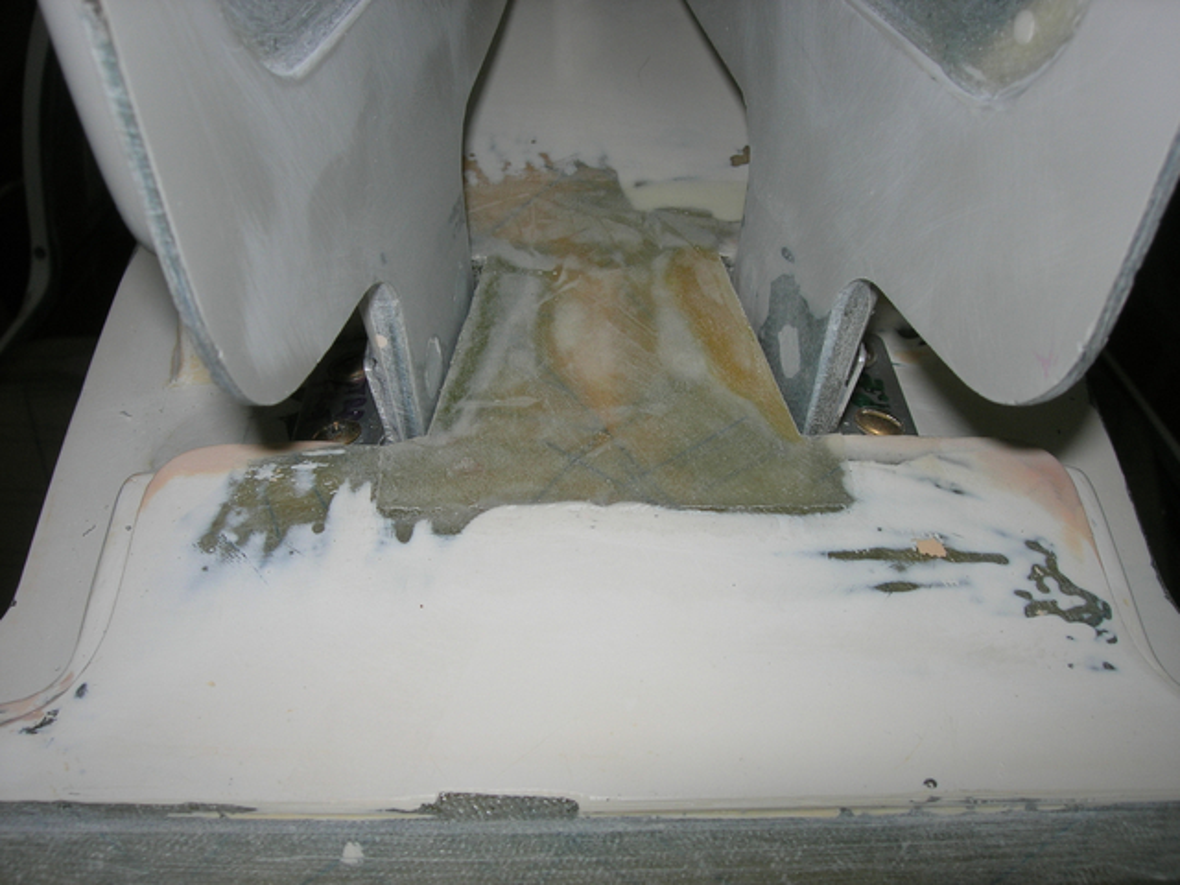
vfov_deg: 37.7
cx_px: 590
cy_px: 442
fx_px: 1295
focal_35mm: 38
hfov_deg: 49.0
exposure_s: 1/60.1
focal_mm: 7.8
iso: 64
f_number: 4.8
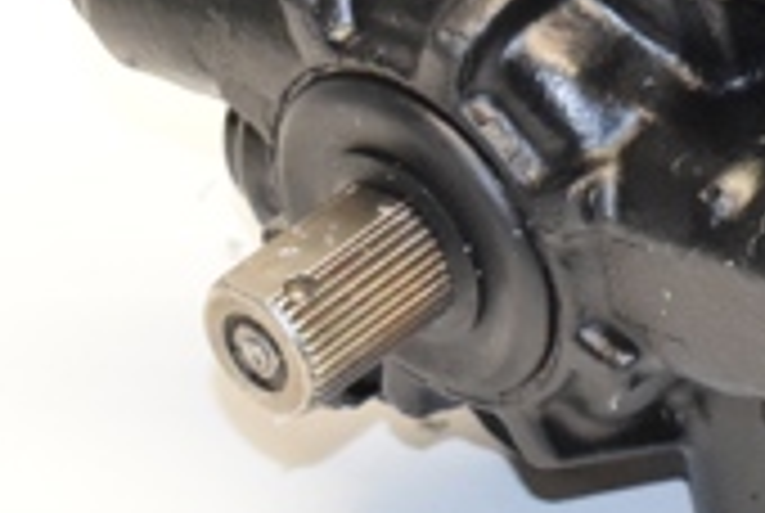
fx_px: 7195
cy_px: -88
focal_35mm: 338
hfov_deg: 6.0
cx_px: 1116
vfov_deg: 4.1
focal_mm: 48
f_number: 8
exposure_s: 1/200
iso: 3200
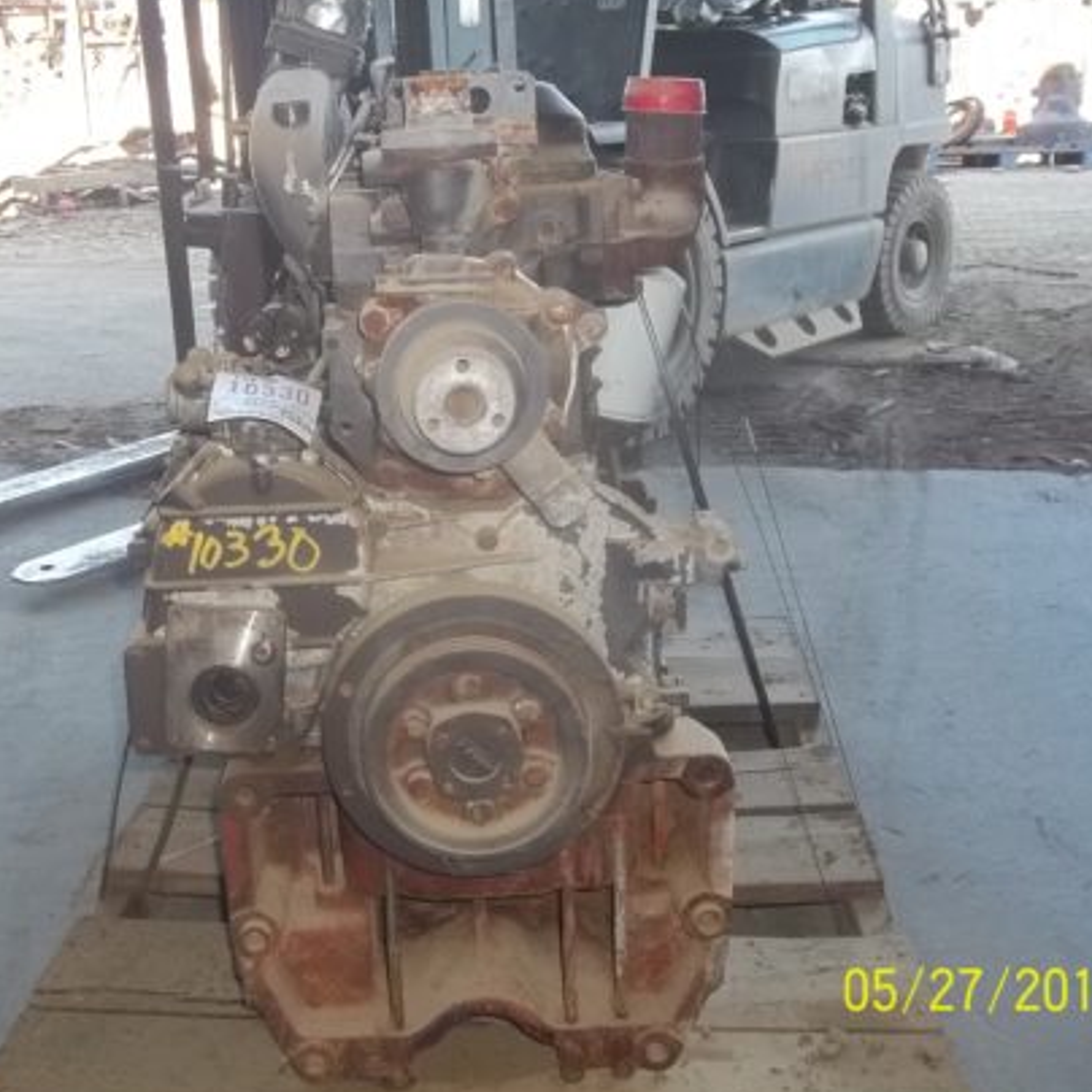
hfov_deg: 39.7
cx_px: 397
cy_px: 527
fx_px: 1499
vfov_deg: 40.0
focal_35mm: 42
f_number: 2.9
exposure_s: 1/60
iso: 64
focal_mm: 5.7
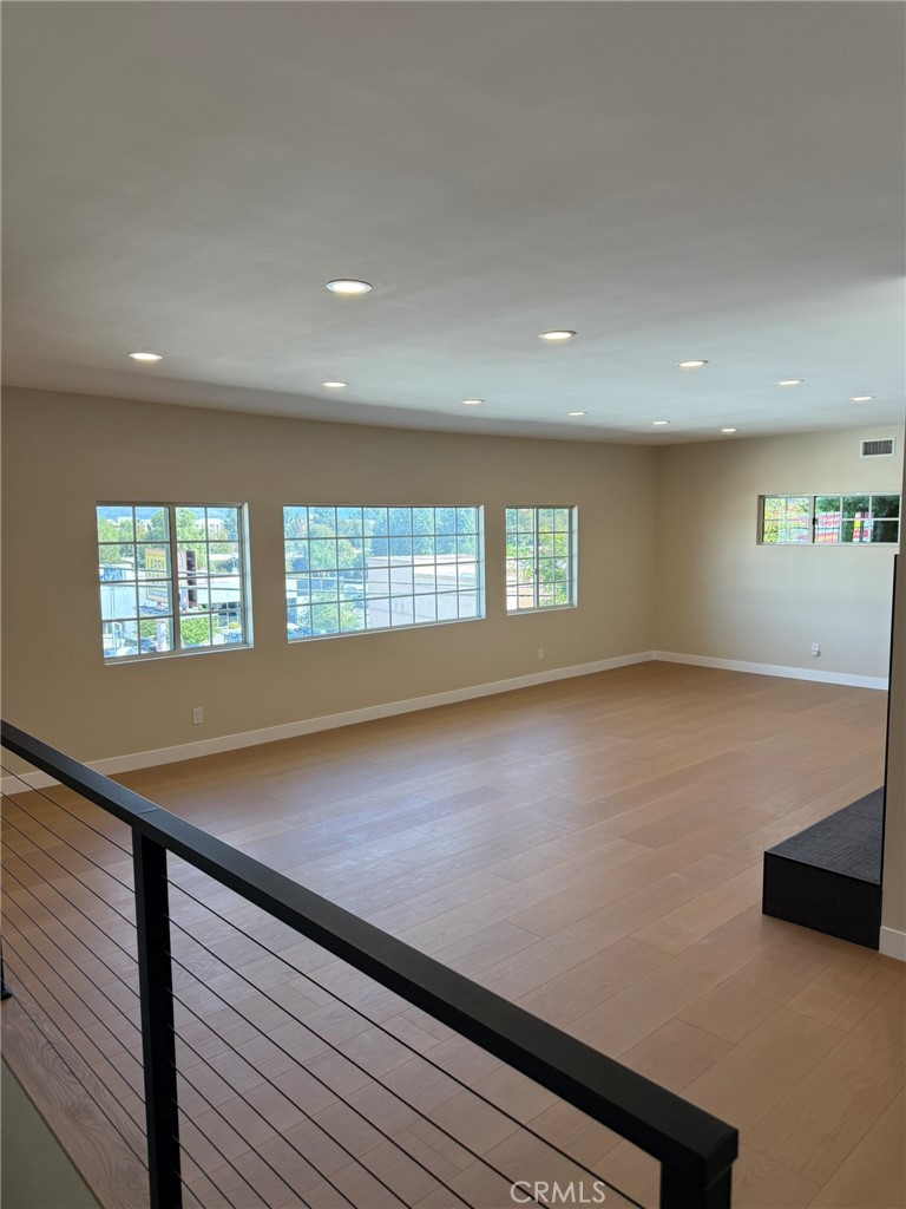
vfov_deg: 71.6
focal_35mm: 24
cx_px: 453
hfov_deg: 56.8
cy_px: 604
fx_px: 838
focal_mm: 6.76
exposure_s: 1/224
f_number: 1.78
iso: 125
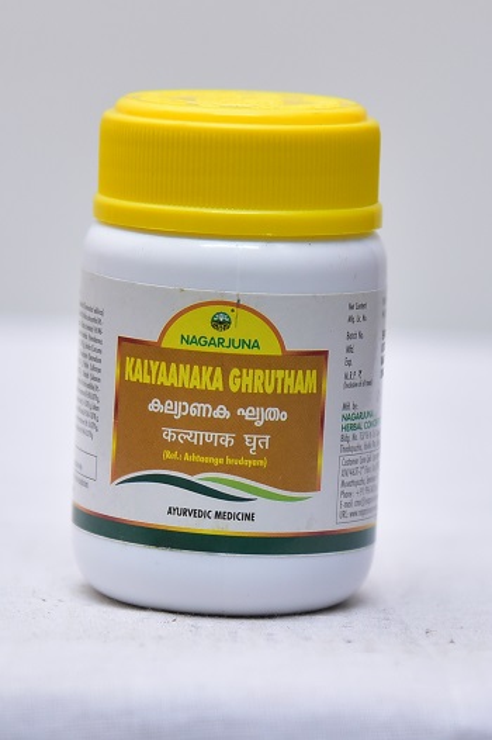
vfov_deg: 18.6
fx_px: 2258
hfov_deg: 12.4
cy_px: 370
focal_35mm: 110
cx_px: 246
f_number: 4
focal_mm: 110
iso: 1250
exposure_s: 1/160
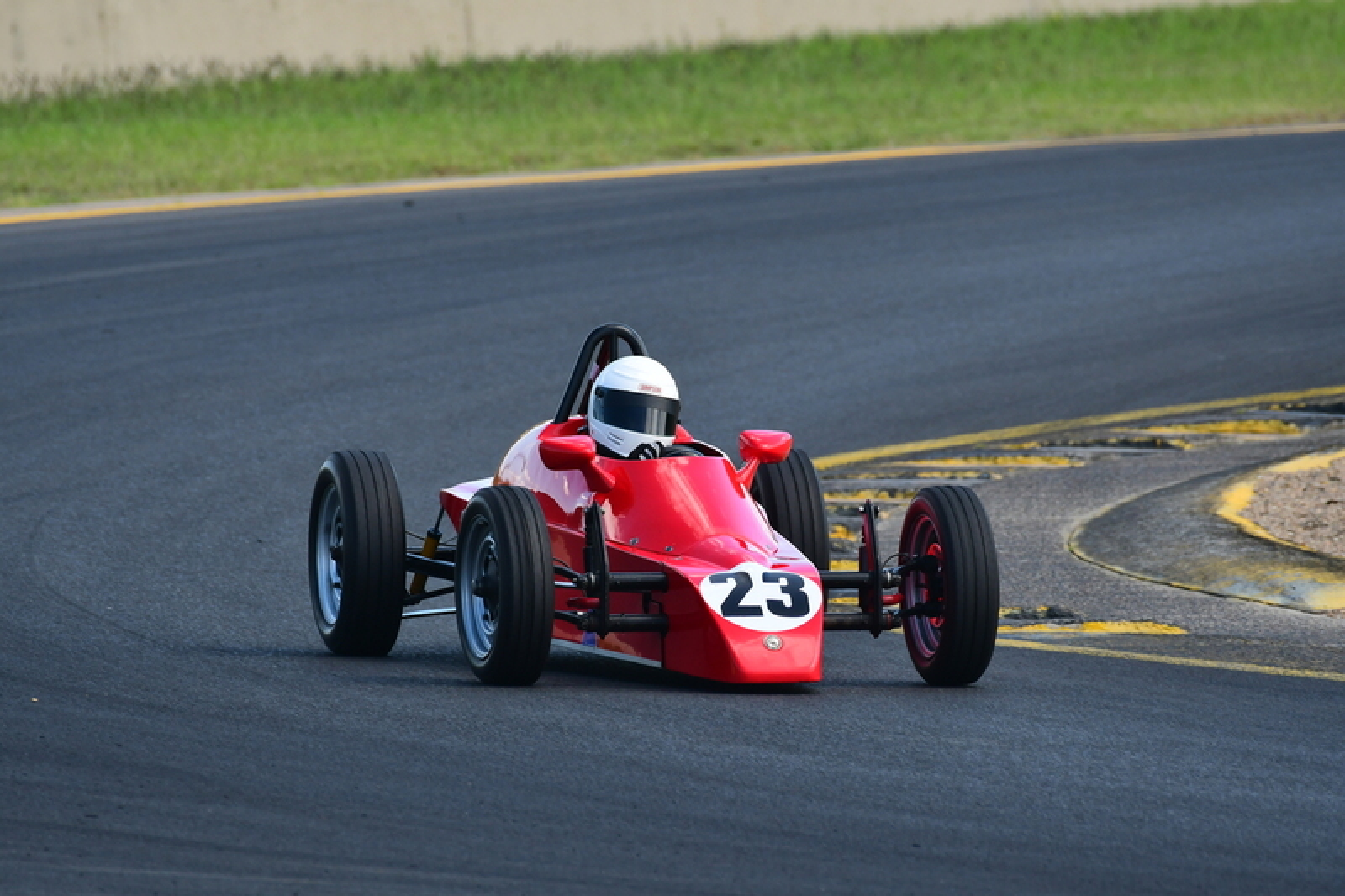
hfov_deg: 2.8
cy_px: 448
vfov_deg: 1.8
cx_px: 672
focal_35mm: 750
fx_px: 28013
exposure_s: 1/640
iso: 500
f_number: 7.1
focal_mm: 500
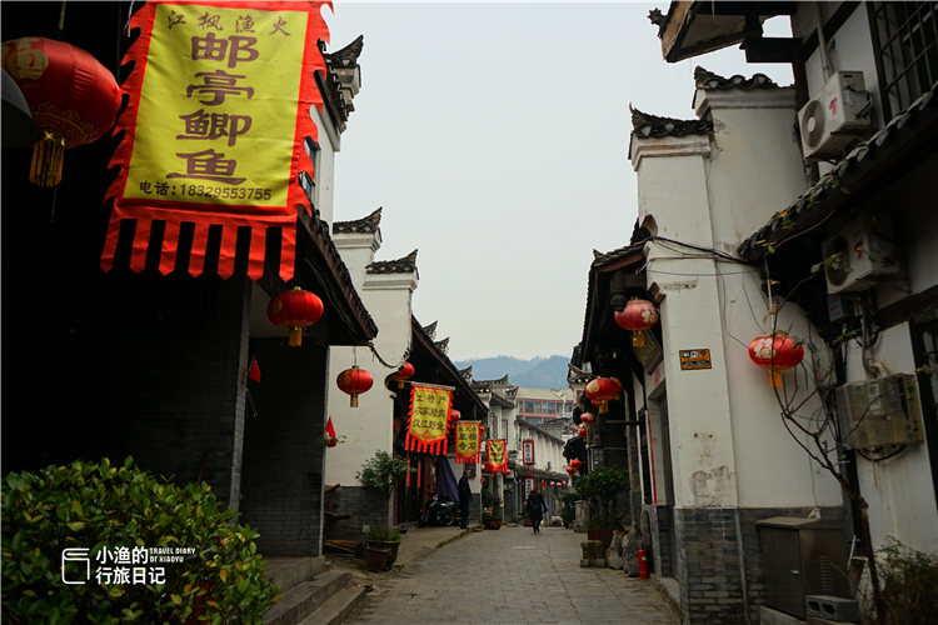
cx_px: 469
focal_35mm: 28
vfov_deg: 46.4
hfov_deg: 65.5
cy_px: 312
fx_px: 729
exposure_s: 1/80
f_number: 5
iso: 100
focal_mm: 28
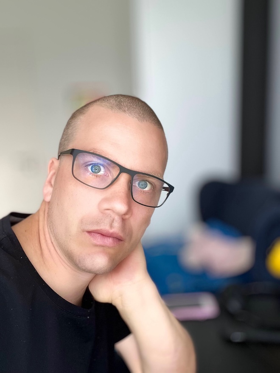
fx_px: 324
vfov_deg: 60.0
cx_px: 140
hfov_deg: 46.8
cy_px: 186
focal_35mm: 30
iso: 100
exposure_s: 1/67
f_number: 2.2
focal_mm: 2.71
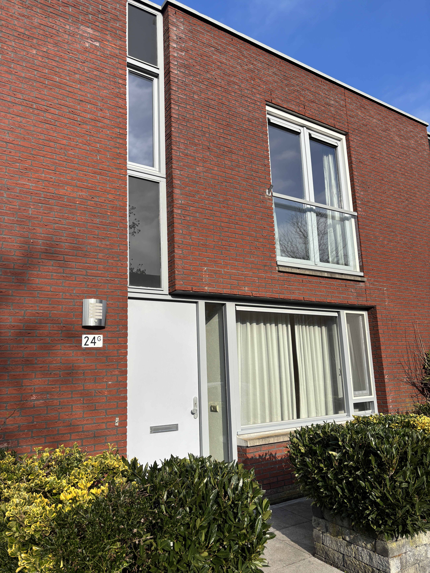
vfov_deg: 67.3
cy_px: 286
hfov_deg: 53.1
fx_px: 431
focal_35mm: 26
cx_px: 215
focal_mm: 5.96
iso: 50
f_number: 1.6
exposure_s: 1/2778
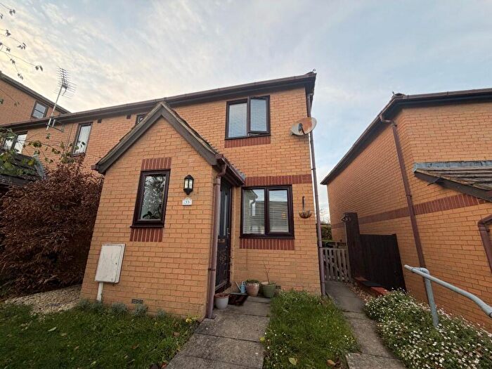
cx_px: 246
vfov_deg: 85.7
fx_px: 199
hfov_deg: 102.1
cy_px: 184
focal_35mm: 14
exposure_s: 1/121
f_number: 2.2
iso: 50
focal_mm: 2.22
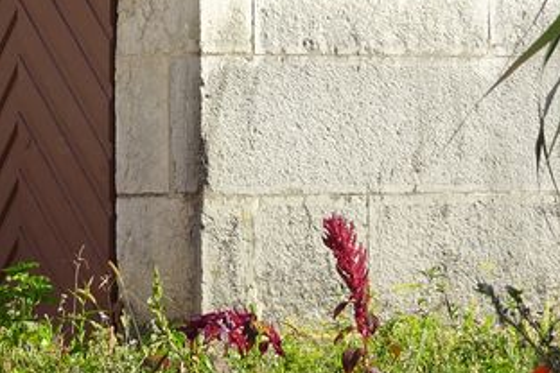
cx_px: 113
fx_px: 3982
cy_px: -25
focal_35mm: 256
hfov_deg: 8.0
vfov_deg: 5.4
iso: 80
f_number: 5
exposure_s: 1/200
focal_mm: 16.46
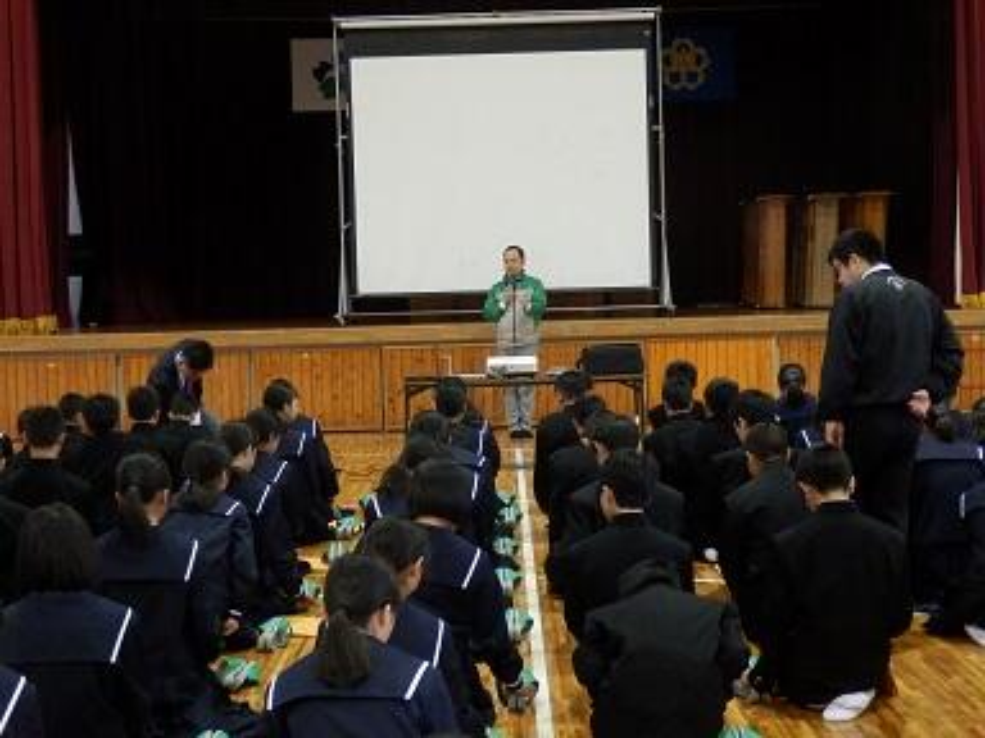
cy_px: 369
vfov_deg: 27.0
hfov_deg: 35.5
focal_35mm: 54
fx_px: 1537
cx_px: 492
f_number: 4.1
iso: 800
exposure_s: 1/50
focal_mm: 9.8
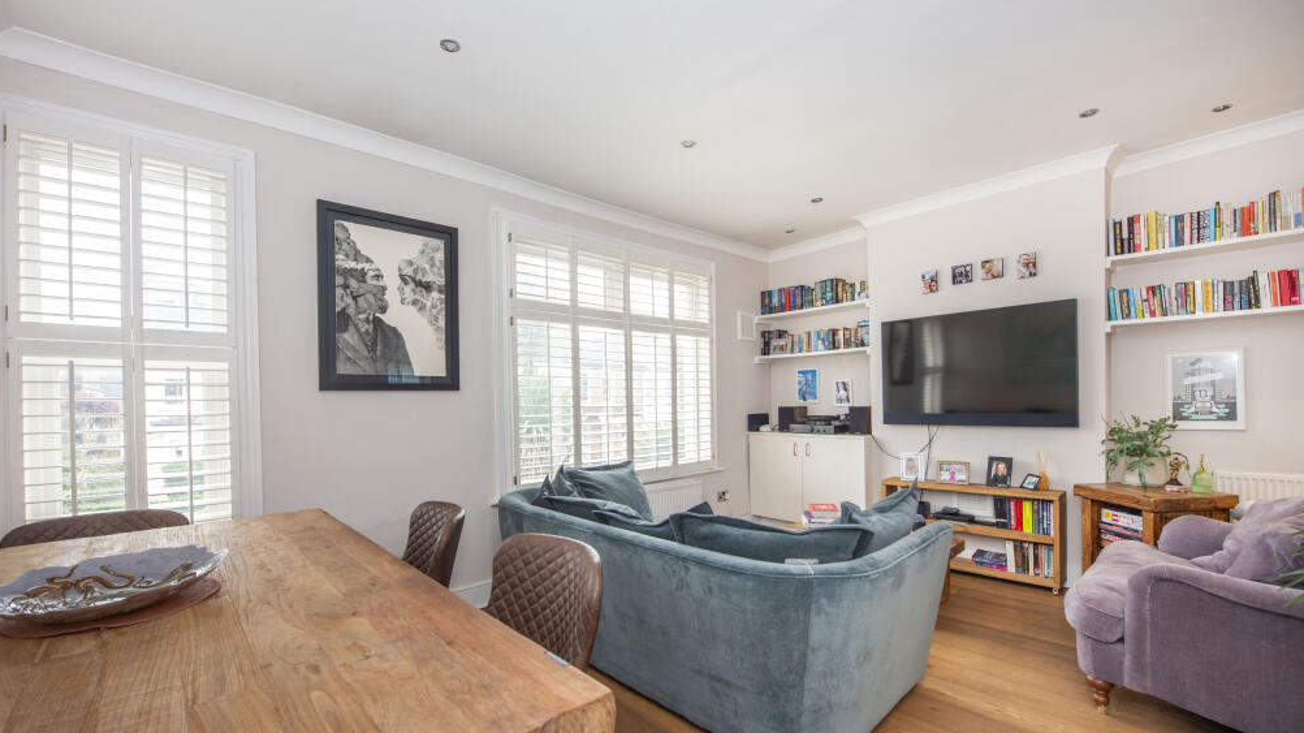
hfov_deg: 103.0
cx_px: 648
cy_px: 428
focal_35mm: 15
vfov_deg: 70.0
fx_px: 519
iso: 400
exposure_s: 1/8
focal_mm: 14
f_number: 6.3
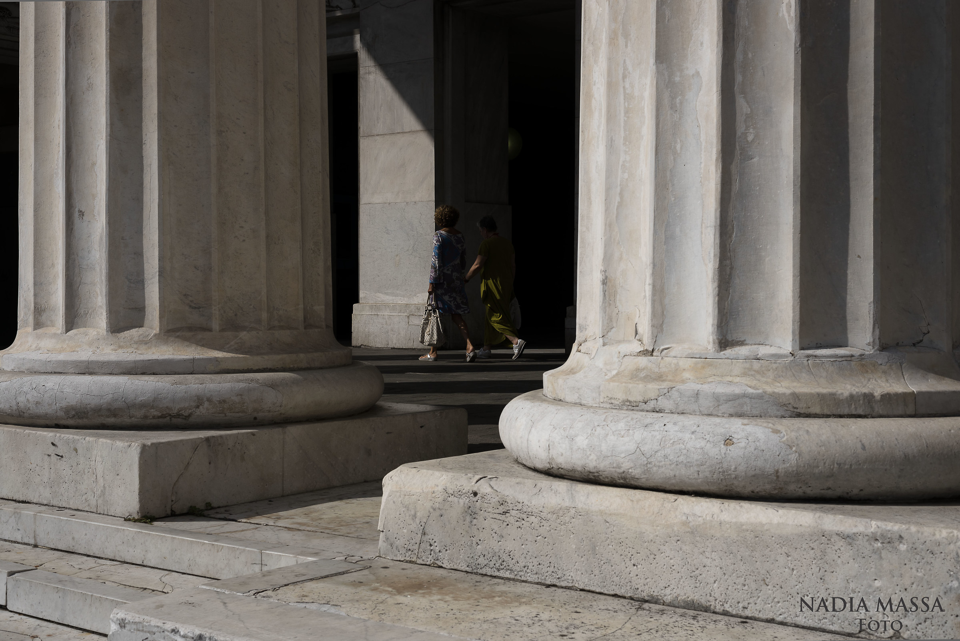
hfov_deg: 39.6
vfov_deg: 27.0
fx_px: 1334
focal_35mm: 50
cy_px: 320
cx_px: 480
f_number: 11
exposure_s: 1/640
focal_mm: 50
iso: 100
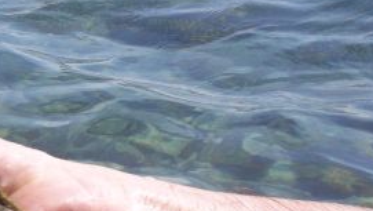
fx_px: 1208
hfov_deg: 16.5
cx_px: -118
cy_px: 223
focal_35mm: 122
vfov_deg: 9.9
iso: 80
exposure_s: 1/500
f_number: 4.5
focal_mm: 6.3
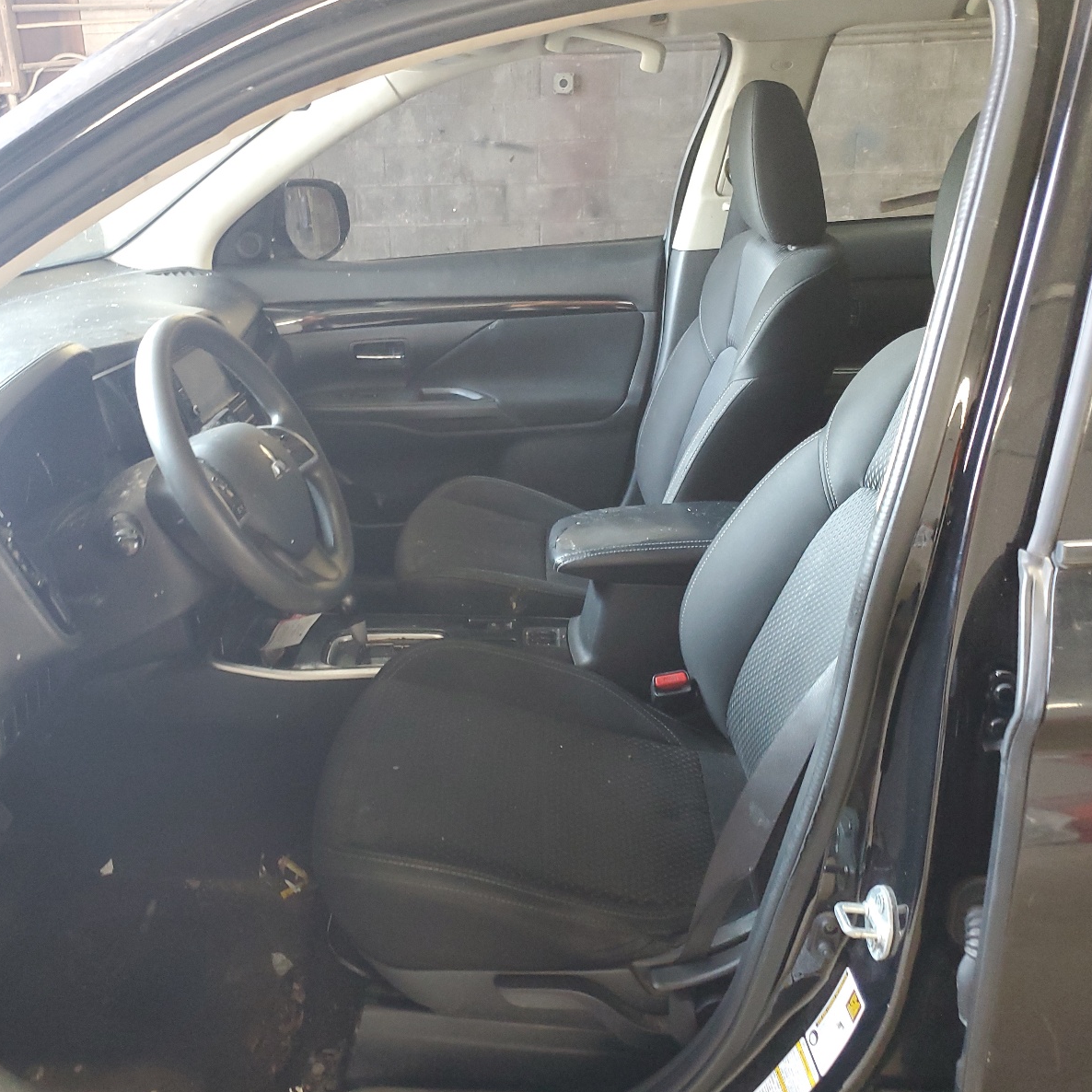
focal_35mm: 31
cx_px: 452
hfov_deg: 52.3
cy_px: 544
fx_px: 1106
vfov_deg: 52.5
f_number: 1.5
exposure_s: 1/60.2
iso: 249
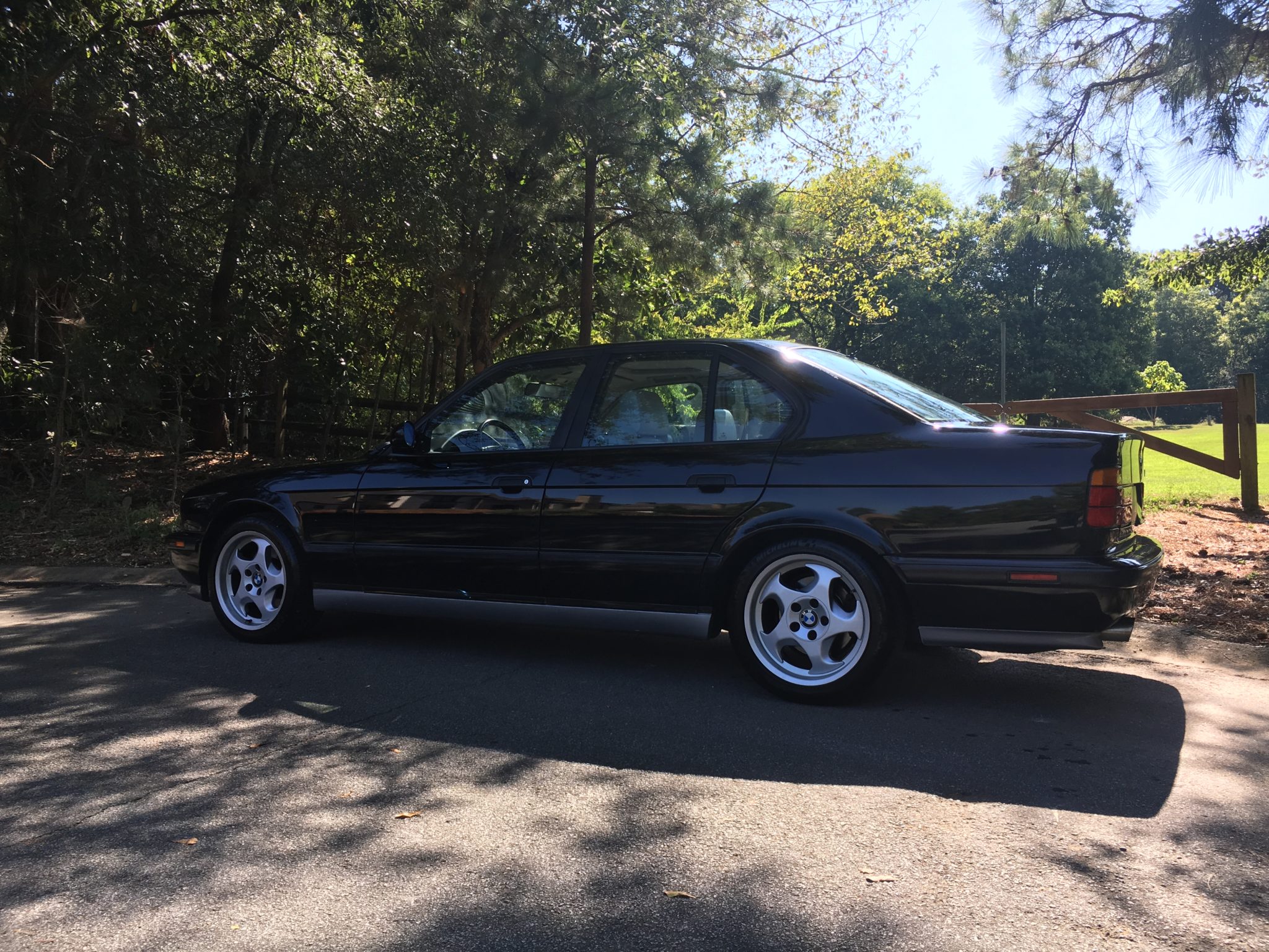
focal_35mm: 29
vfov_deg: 48.2
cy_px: 476
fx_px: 1063
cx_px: 634
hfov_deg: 61.7
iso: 25
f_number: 2.2
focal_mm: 4.15
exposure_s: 1/422
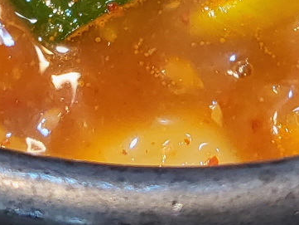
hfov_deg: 13.7
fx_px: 1244
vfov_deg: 9.9
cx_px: 151
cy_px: -139
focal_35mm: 144
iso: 125
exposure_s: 1/120
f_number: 1.8
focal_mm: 4.25
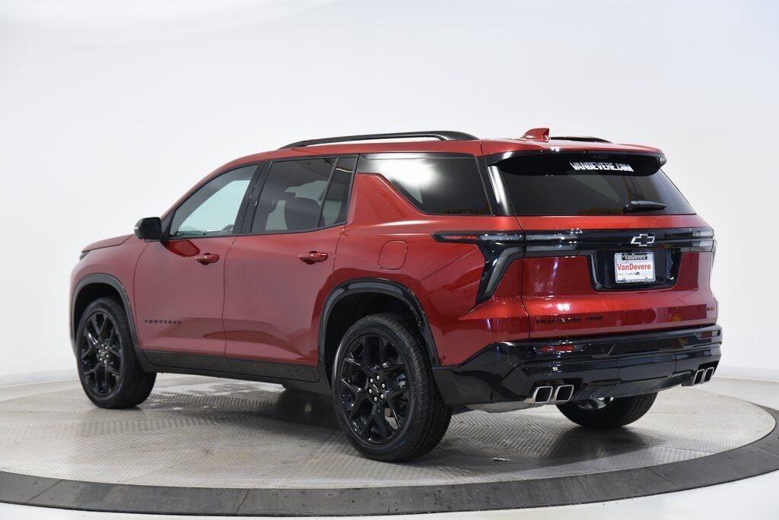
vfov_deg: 21.9
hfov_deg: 32.4
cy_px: 260
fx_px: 1342
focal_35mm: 62
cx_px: 390
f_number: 4
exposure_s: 1/80
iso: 1600
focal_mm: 62
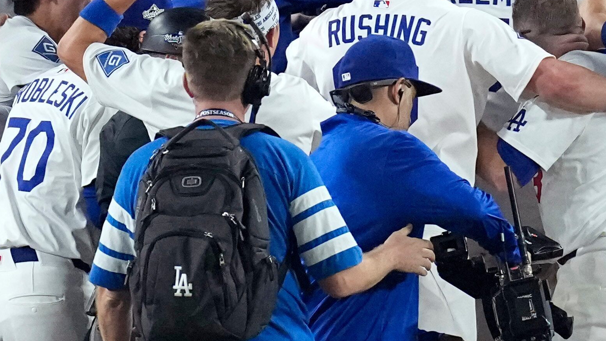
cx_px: 520
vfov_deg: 0.4
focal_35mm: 3393
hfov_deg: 0.6
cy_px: 50
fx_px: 54529
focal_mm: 600
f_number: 4
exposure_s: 1/2500
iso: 6400
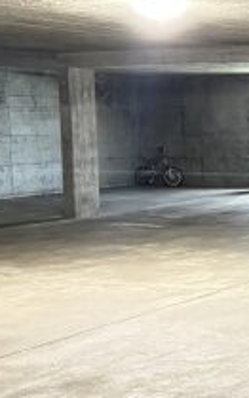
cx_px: 426
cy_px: 185
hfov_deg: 13.9
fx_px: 924
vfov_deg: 24.4
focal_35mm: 85
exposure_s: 1/30
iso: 1250
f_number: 1.78
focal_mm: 6.76
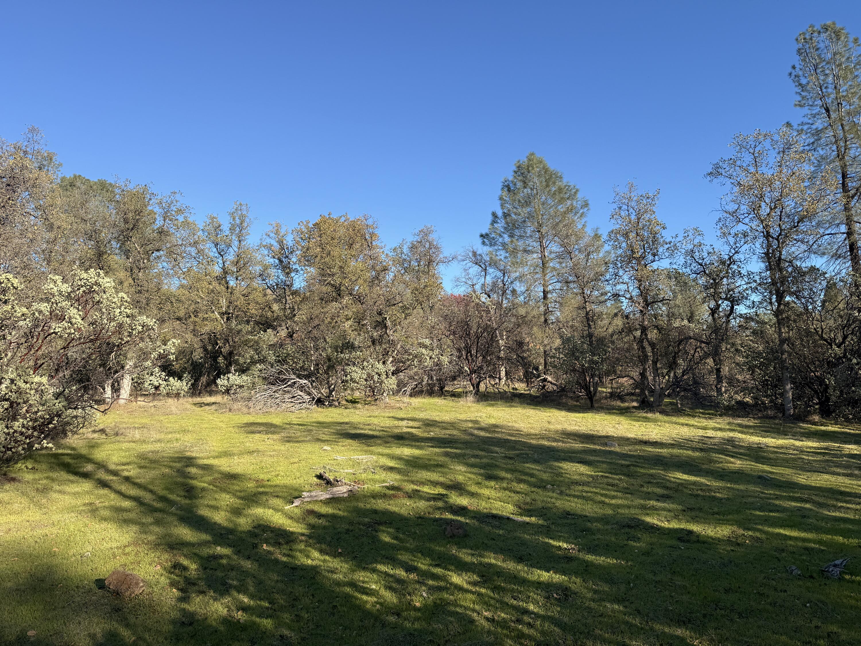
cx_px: 430
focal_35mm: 24
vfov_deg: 56.8
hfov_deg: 71.6
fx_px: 597
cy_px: 323
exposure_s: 1/2370
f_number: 1.78
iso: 80
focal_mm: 6.76
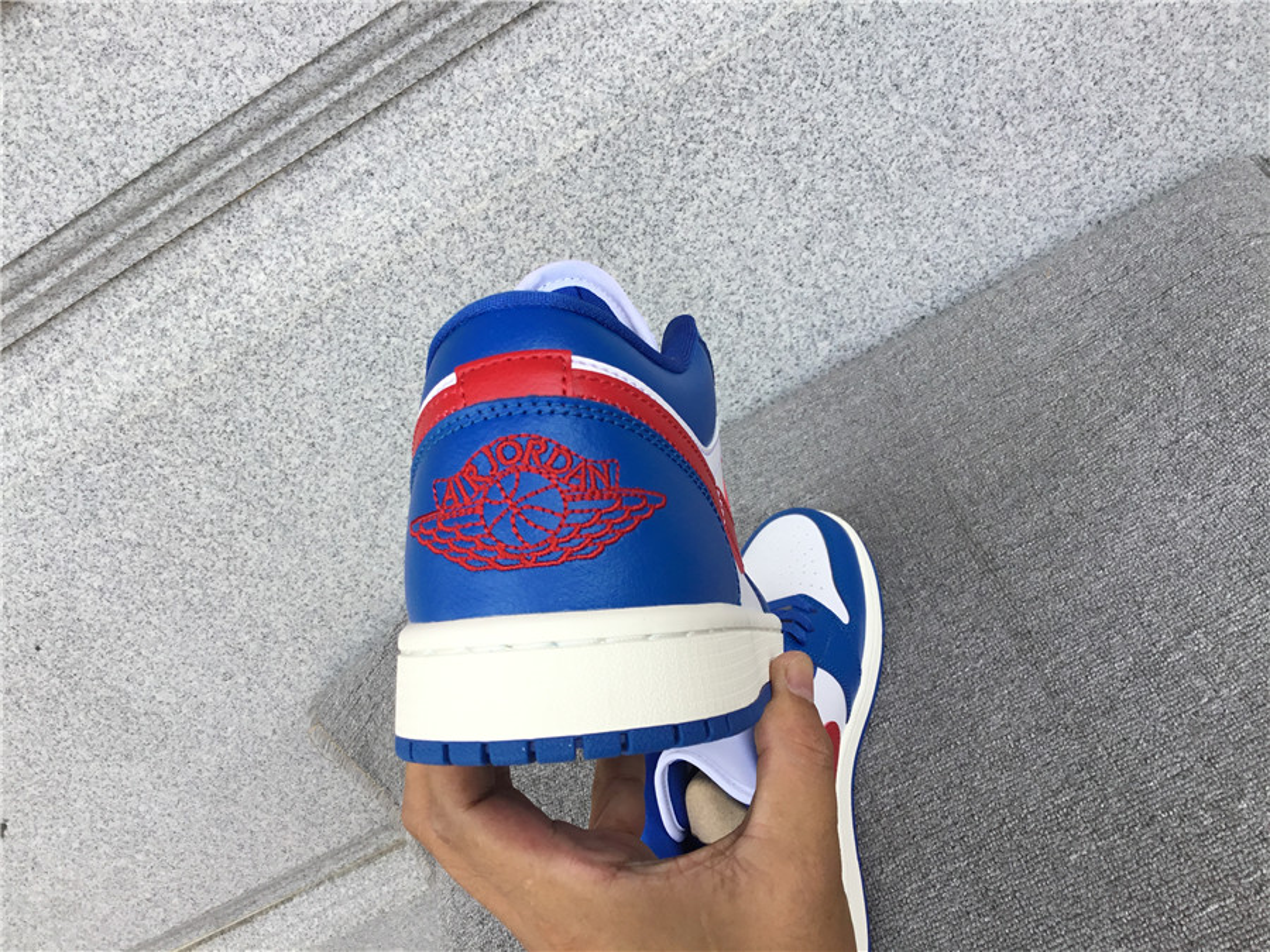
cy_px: 476
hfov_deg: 58.4
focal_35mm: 31
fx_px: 1137
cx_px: 635
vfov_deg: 45.4
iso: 25
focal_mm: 3.3
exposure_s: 1/259
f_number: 2.4
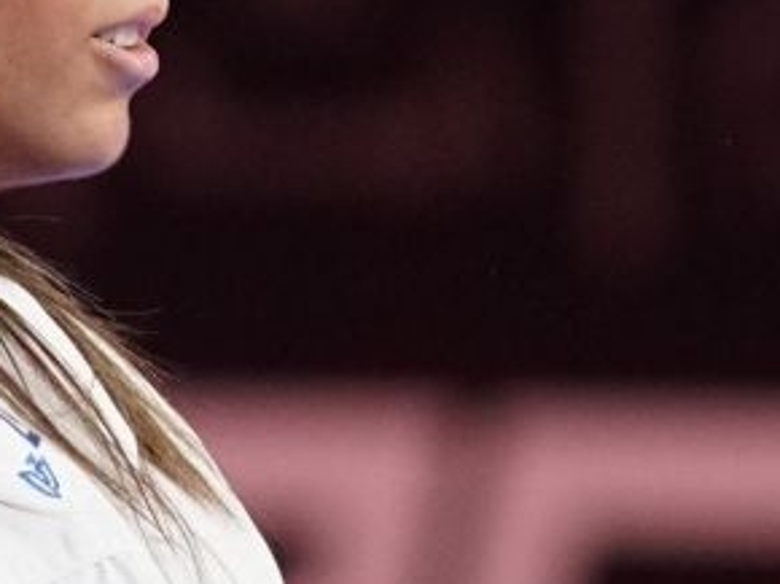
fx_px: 40368
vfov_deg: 0.8
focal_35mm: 1793
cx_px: 492
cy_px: 554
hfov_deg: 1.1
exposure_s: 1/400
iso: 1000
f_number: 3.2
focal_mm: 200
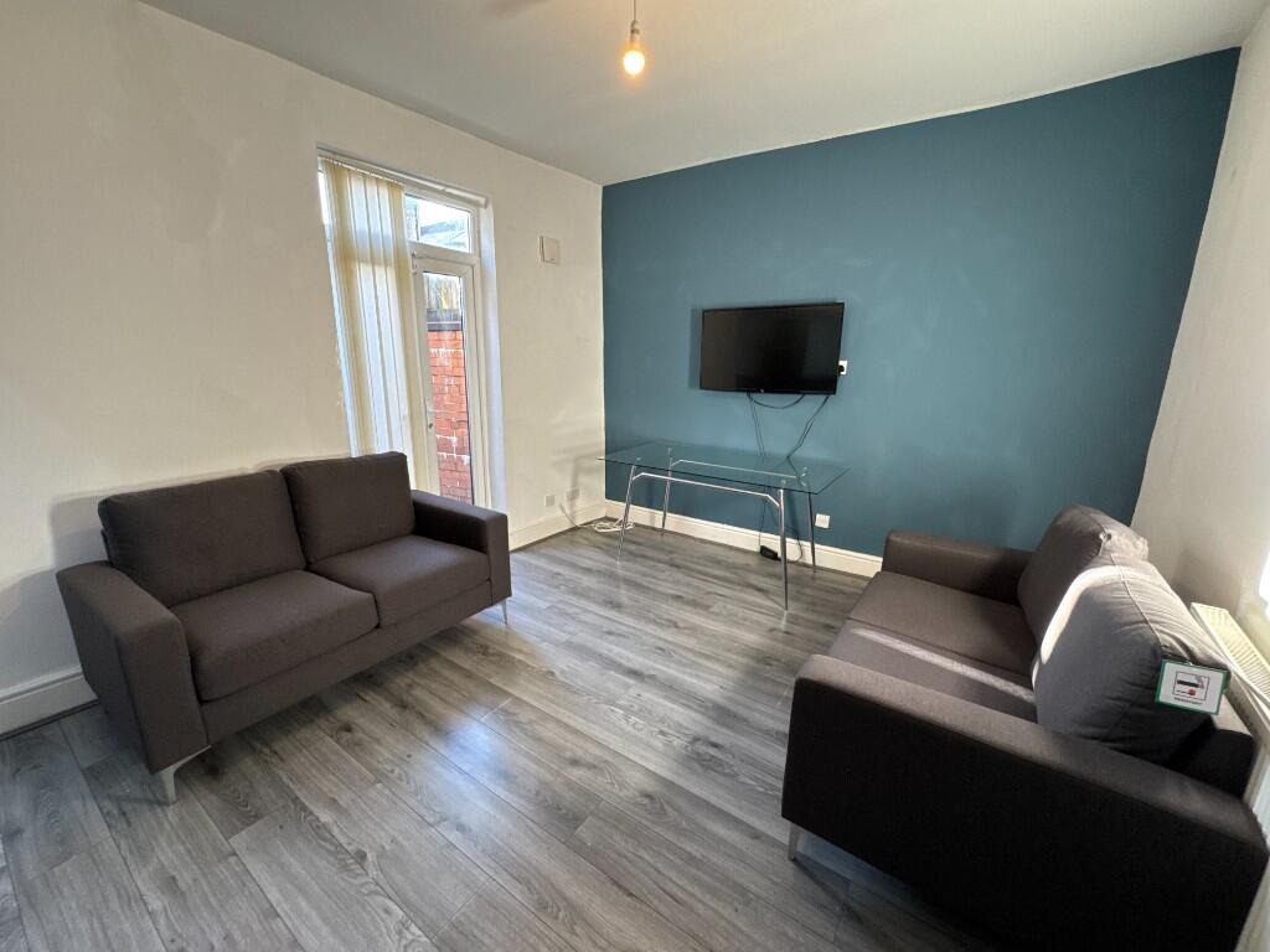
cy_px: 476
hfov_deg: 102.1
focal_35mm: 14
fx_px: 514
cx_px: 635
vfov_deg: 85.7
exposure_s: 1/100
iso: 320
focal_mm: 2.22
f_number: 2.2
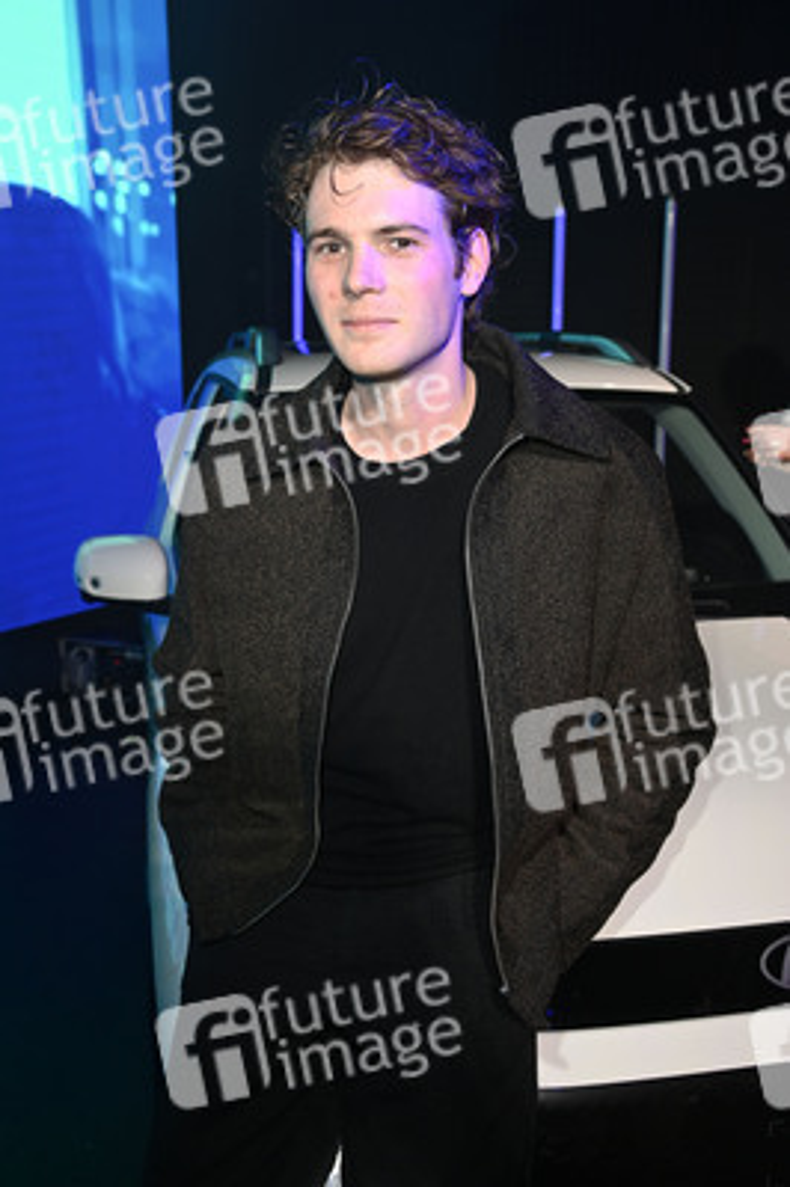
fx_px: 1121
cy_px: 594
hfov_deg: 38.8
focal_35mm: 34
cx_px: 395
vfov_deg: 55.8
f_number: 5.6
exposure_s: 1/125
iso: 2000
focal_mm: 34
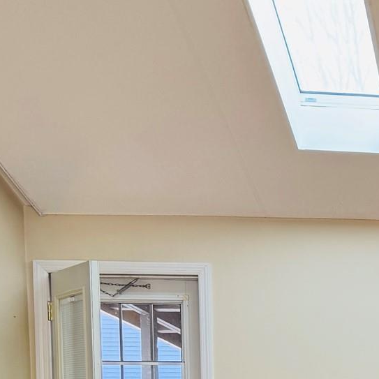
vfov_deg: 20.4
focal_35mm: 80
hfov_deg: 17.9
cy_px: 446
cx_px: 655
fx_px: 991
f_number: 1.78
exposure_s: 1/121
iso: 100
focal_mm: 6.76
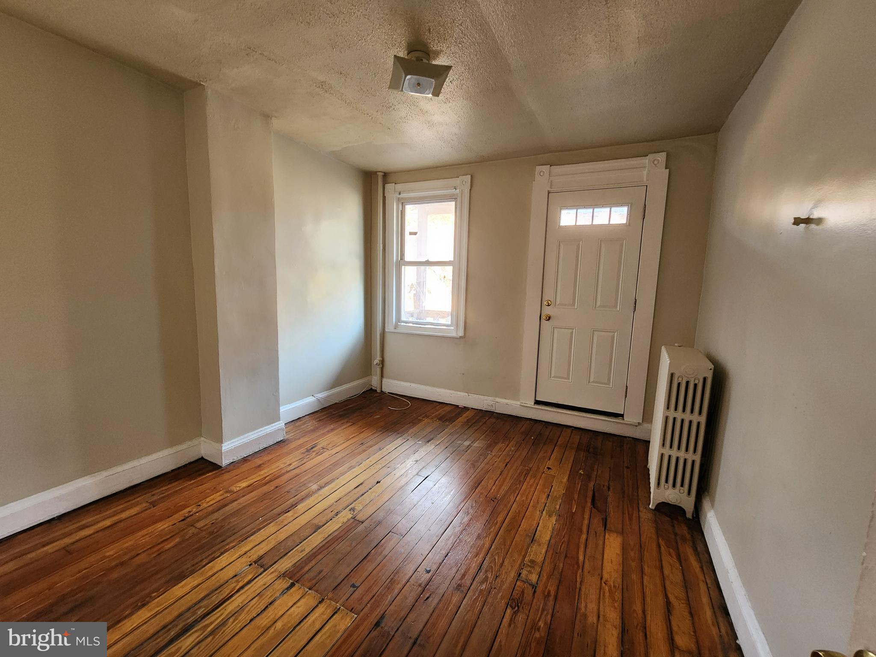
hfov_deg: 106.2
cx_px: 438
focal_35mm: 13
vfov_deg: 89.9
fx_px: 329
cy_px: 328
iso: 320
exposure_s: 1/40
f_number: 2.2
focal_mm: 2.2
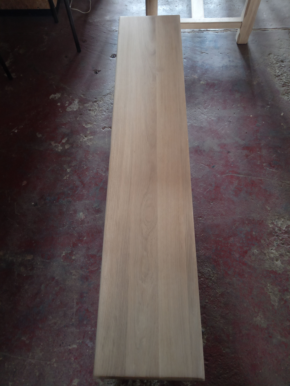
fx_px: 290
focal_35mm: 26
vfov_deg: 67.3
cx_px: 145
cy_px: 193
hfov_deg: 53.1
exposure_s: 1/25
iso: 522
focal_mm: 3.46
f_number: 2.2
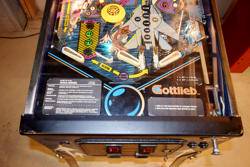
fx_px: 188
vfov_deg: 48.0
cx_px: 125
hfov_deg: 67.3
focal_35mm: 27
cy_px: 84
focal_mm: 18
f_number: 3.5
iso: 1000
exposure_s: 1/30
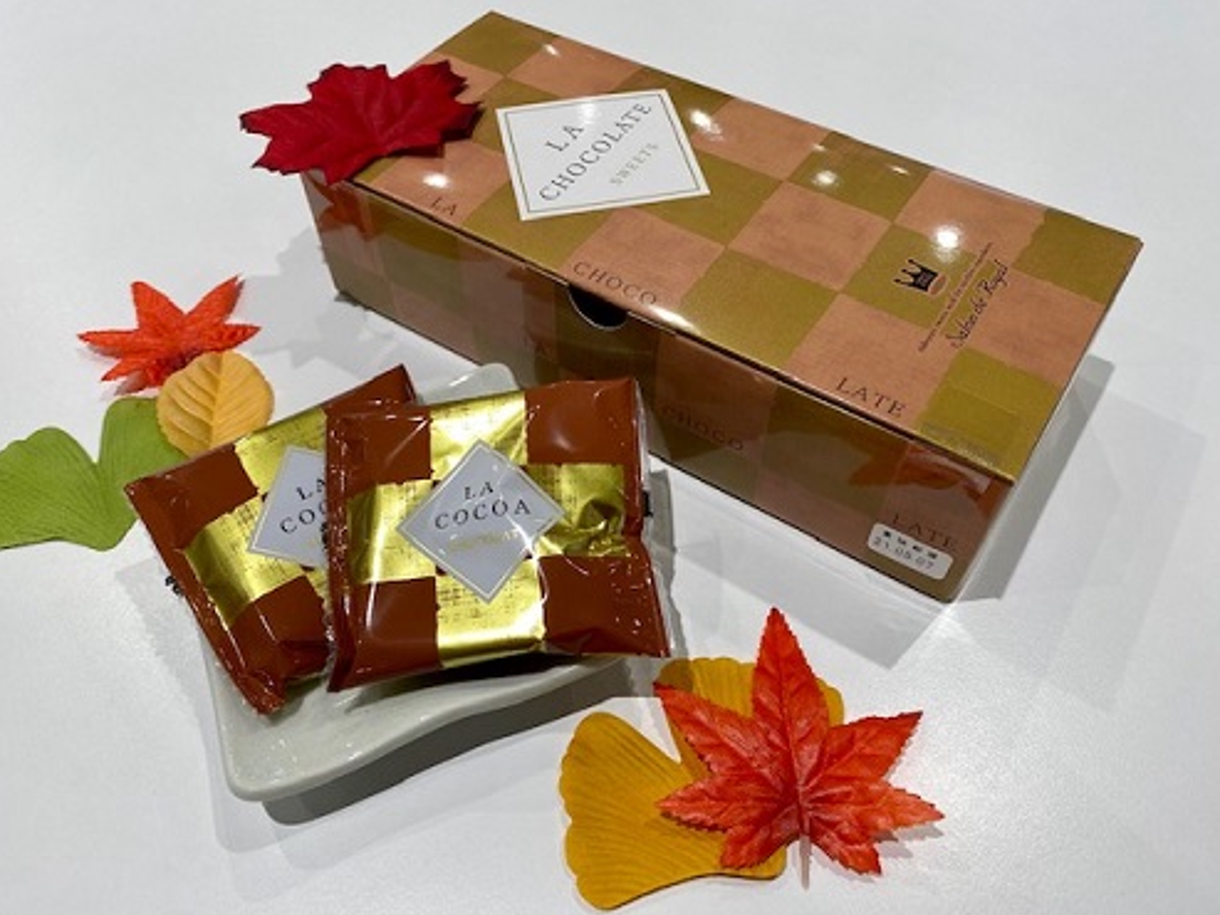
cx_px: 591
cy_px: 460
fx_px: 952
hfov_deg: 65.3
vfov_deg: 51.4
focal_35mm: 27
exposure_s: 1/120
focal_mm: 4.25
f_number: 1.8
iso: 40
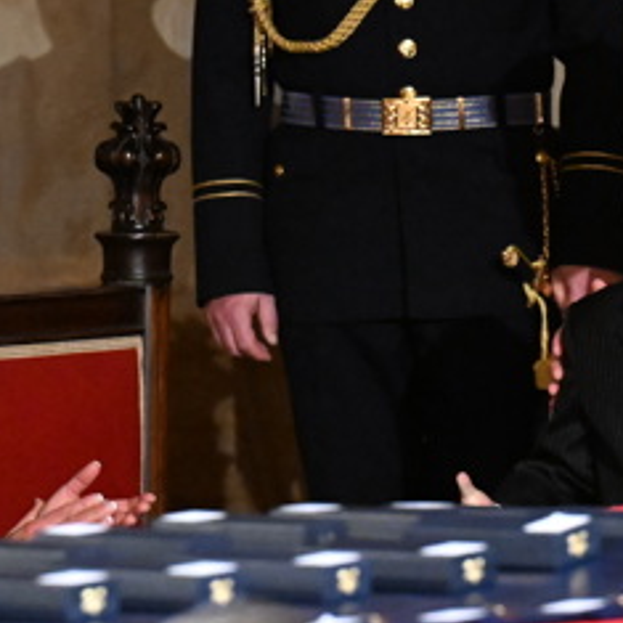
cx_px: 870
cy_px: 69
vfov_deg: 2.3
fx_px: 15210
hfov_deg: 2.3
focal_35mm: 747
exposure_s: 1/250
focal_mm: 200
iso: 8000
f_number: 5
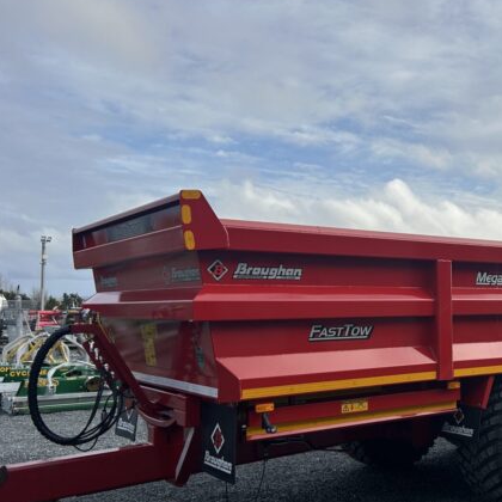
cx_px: 451
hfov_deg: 37.4
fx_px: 689
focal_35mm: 42
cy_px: 271
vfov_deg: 40.0
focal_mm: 5.7
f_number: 1.5
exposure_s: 1/4831
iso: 50
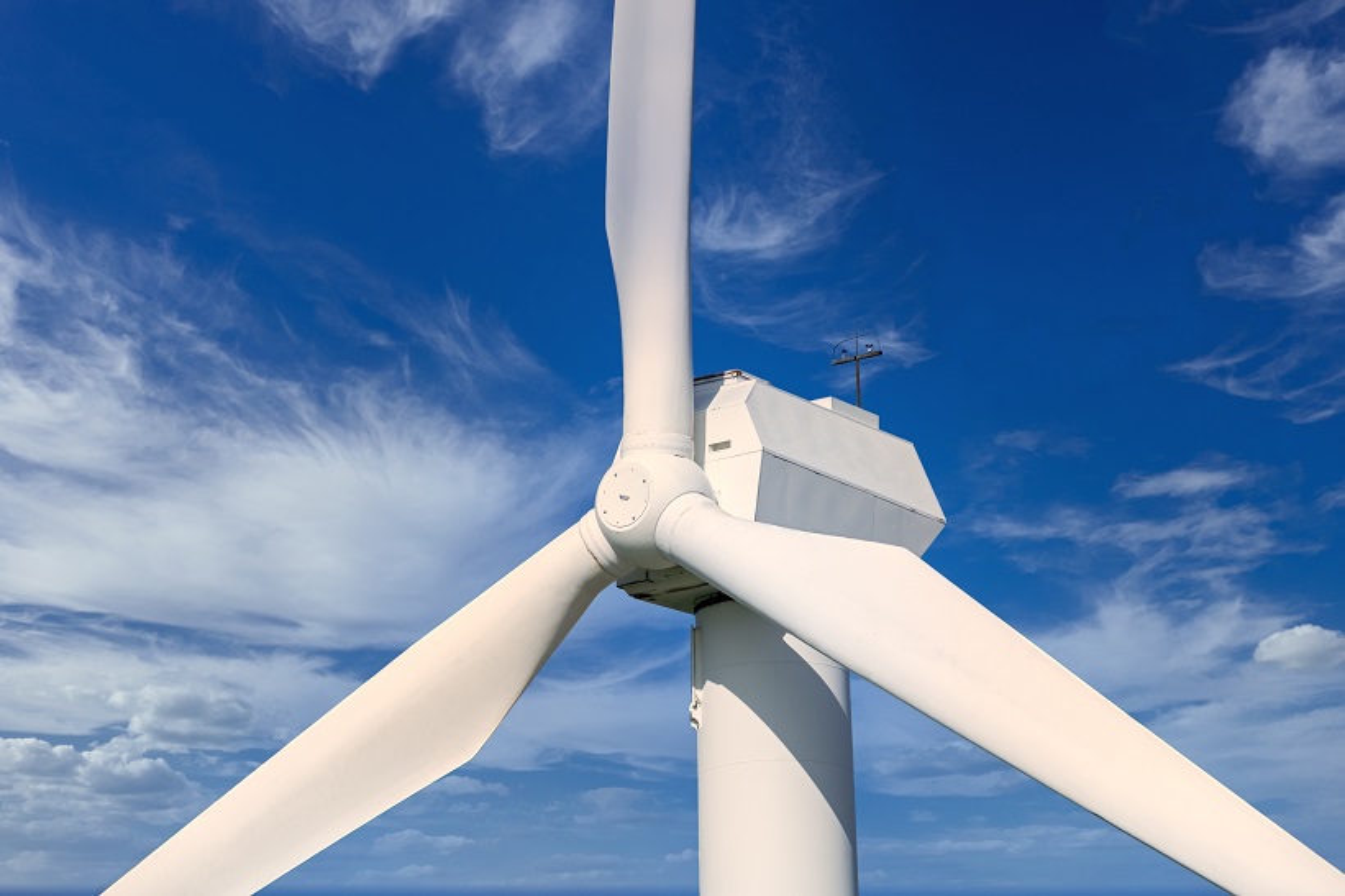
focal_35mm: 345
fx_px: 12884
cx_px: 672
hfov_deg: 6.0
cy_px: 448
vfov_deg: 4.0
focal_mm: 230
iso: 200
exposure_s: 1/1250
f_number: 6.7
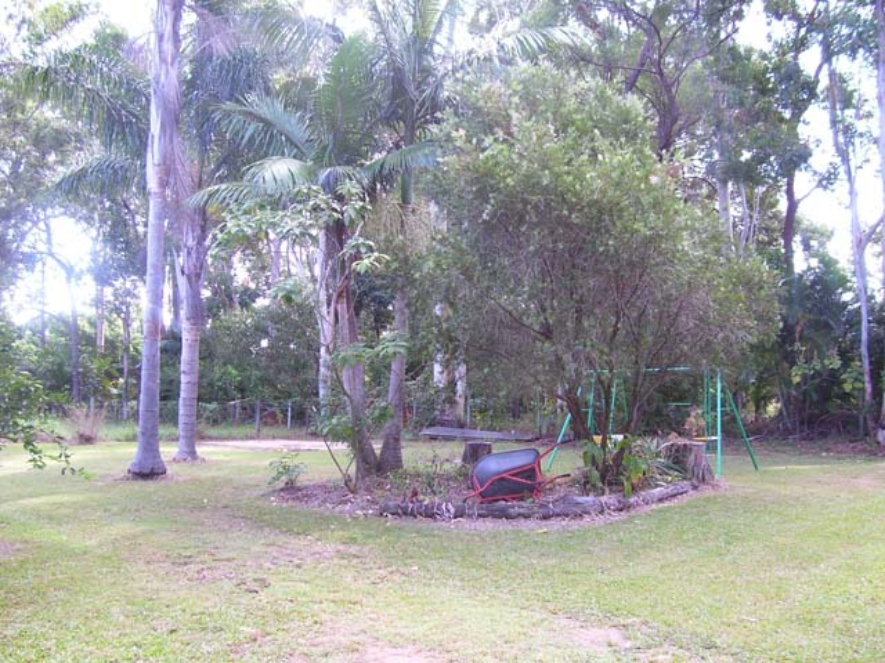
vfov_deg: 41.8
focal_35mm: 34
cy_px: 332
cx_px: 442
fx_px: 869
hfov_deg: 54.0
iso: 80
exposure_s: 1/90
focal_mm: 5.6
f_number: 2.7
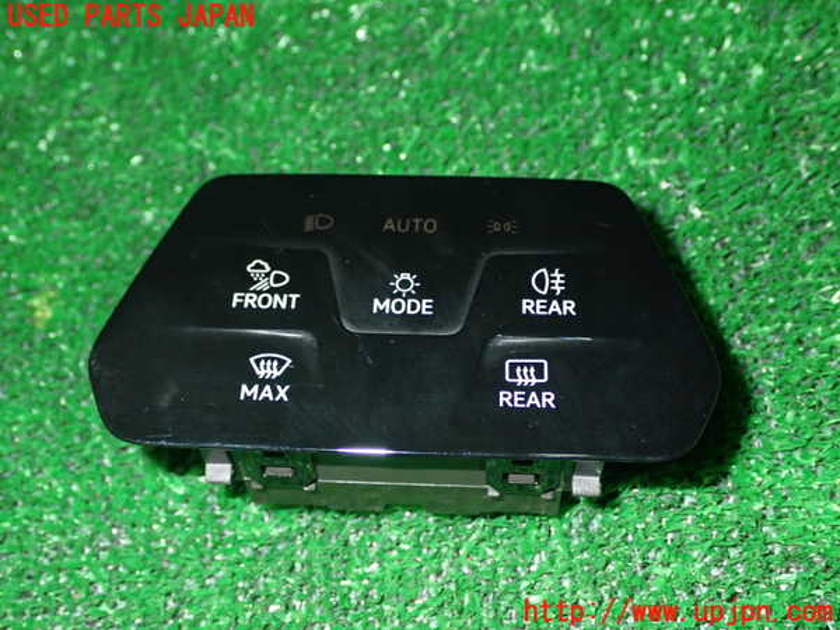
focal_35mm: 50
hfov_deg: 38.2
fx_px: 1213
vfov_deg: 29.1
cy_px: 315
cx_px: 420
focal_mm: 9.01
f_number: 9
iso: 800
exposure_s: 1/50
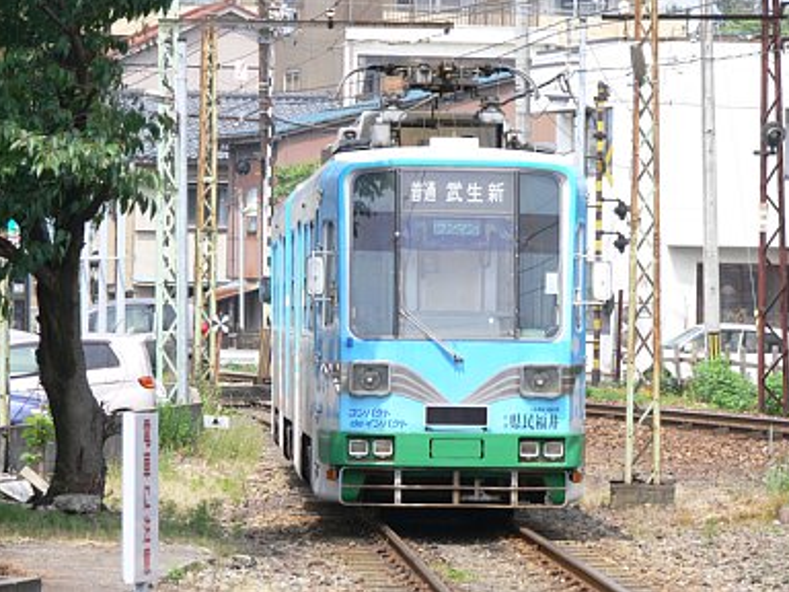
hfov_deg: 9.0
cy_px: 286
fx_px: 5014
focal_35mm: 220
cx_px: 405
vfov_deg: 6.8
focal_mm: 44.6
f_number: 5.6
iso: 80
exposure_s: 1/200
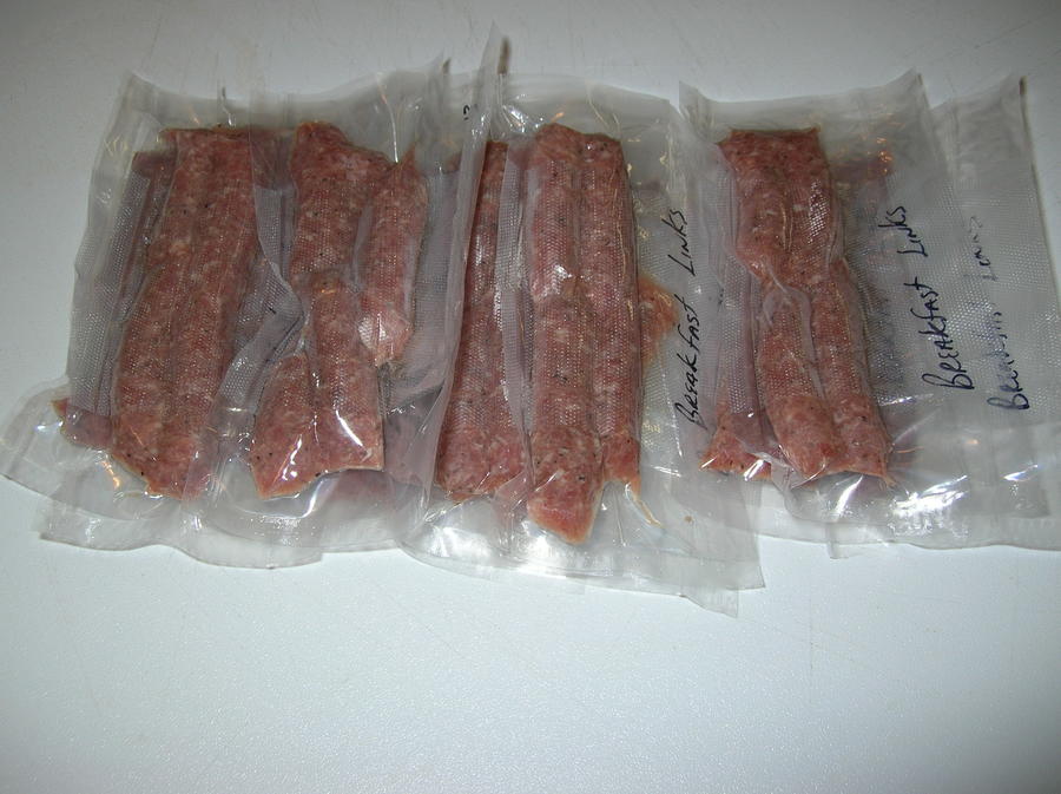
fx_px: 1102
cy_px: 397
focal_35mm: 36
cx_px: 530
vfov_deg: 39.6
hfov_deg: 51.4
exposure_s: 1/60.1
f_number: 2.7
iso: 50
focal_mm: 6
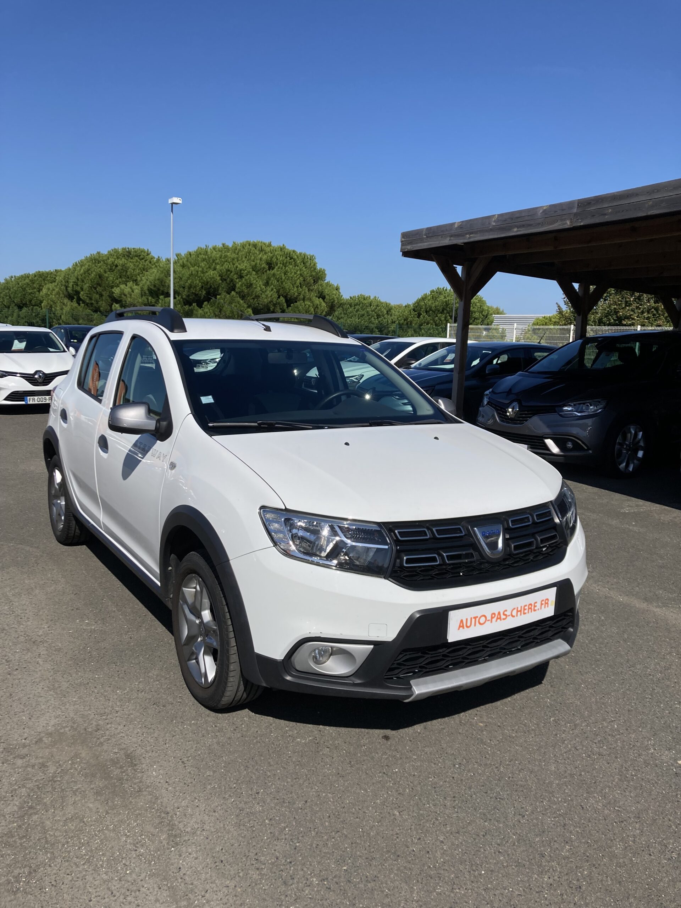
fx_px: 734
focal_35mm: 28
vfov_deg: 63.4
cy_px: 454
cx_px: 340
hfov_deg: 49.7
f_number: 1.8
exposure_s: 1/3690
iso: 25
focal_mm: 3.99
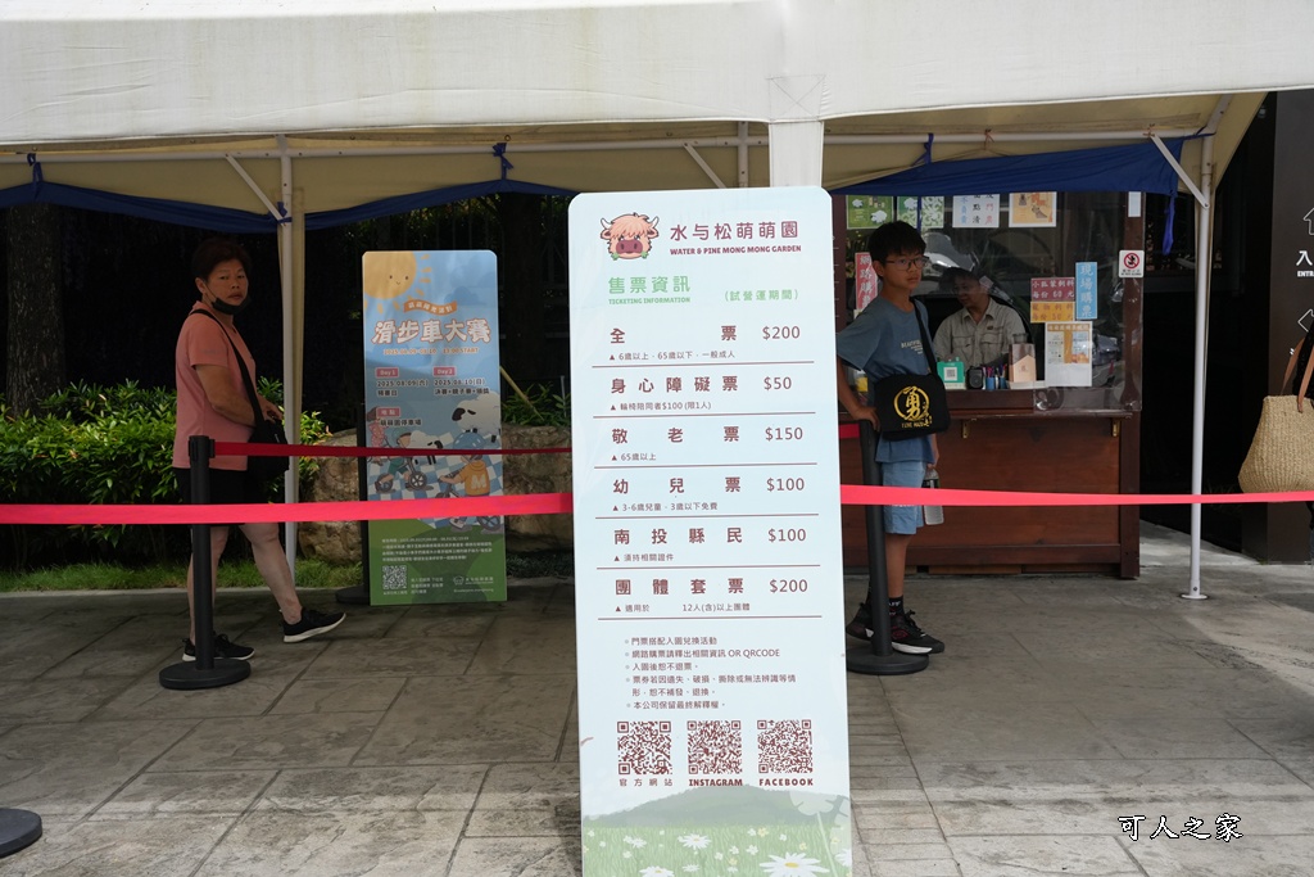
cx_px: 657
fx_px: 1486
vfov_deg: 32.9
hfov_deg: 47.7
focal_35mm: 41
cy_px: 438
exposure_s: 1/2000
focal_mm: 40.7
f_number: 8
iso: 2000
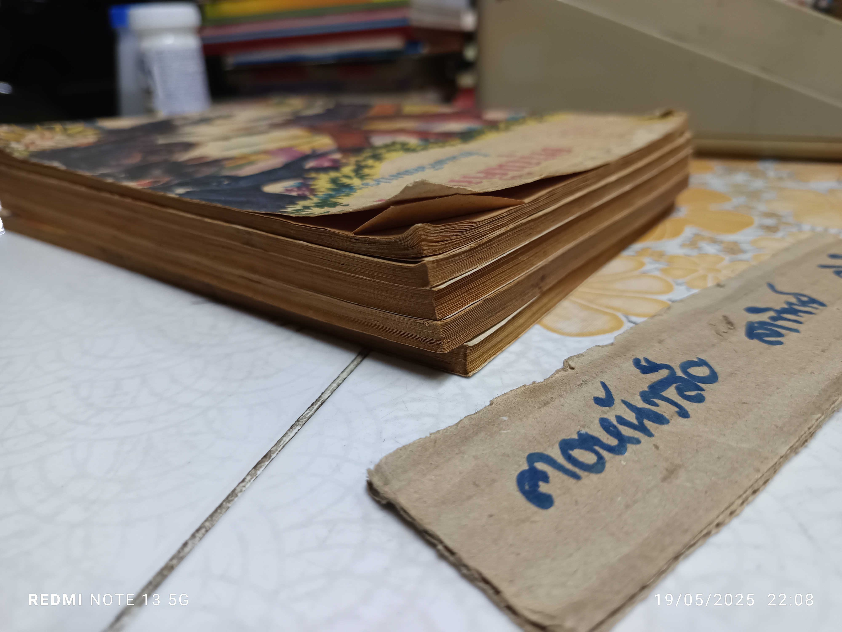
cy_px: 316
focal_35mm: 24
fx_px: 584
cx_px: 421
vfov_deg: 56.8
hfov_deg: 71.6
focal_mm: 5.31
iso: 968
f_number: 1.7
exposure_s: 1/25
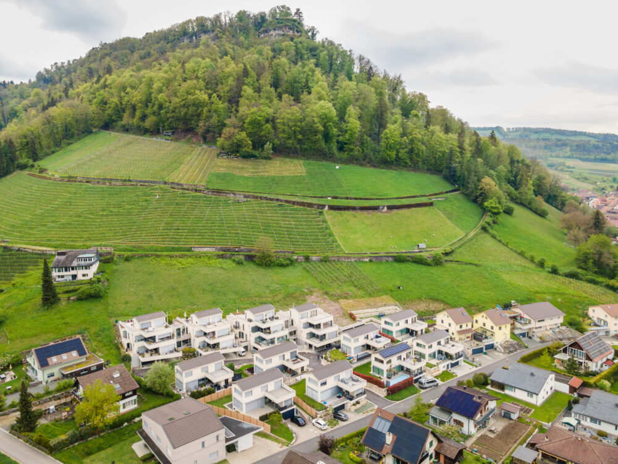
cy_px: 232
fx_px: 428
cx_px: 309
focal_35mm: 24
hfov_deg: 71.6
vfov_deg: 56.8
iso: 100
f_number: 2.8
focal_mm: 4.5
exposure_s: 1/125
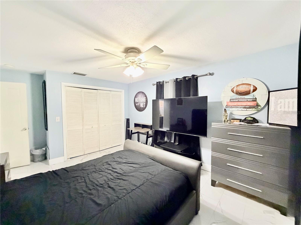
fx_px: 122
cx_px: 150
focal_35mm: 14
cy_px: 112
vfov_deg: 85.7
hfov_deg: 102.1
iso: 800
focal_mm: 2.22
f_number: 2.2
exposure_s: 1/60
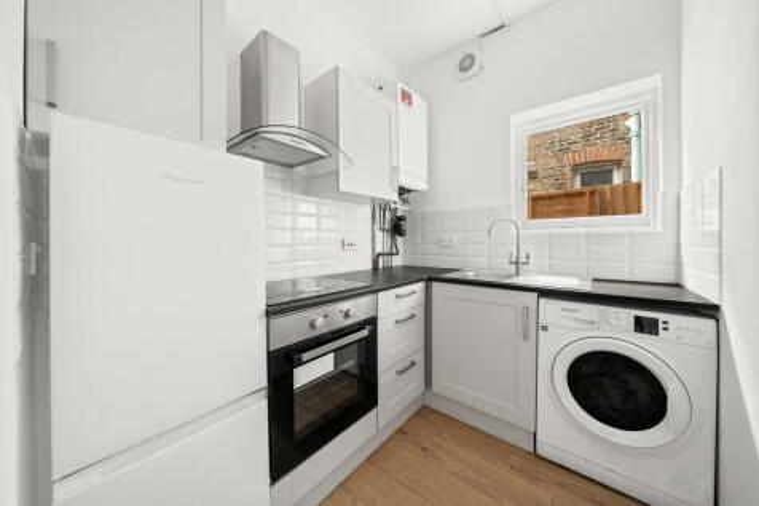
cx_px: 380
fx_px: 253
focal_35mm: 12
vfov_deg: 90.0
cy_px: 253
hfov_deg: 112.6
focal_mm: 12
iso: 1250
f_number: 8
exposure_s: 1/4
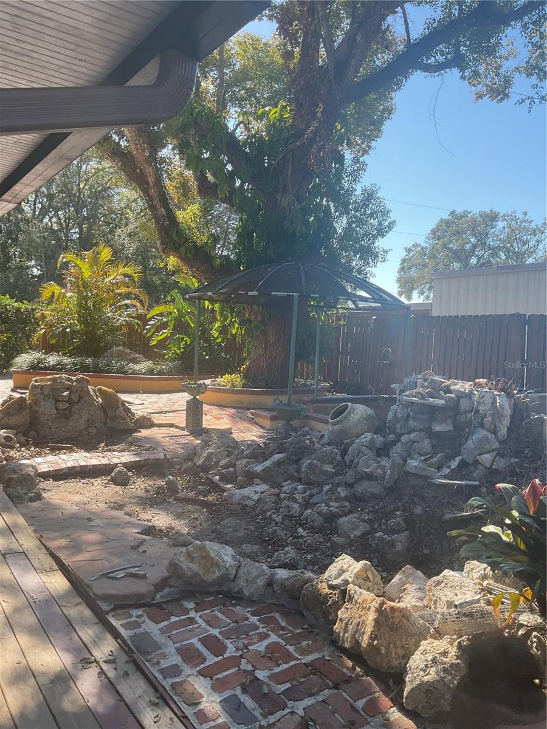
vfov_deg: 61.7
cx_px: 274
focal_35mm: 29
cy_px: 364
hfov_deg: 48.2
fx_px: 611
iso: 16
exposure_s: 1/346
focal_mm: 3
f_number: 1.8
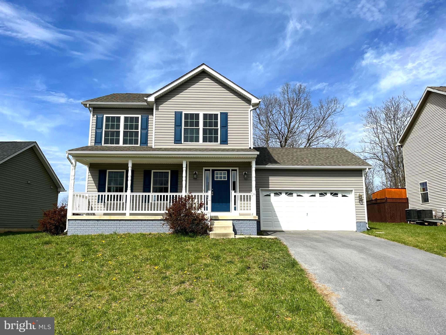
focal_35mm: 26
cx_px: 223
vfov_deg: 53.1
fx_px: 335
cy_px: 168
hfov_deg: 67.3
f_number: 1.6
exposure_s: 1/6173
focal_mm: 5.1
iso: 50
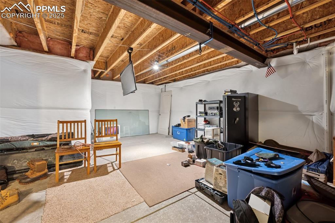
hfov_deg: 100.4
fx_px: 140
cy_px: 112
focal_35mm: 15
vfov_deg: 77.3
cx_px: 168
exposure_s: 13
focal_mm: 15
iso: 100
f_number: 11
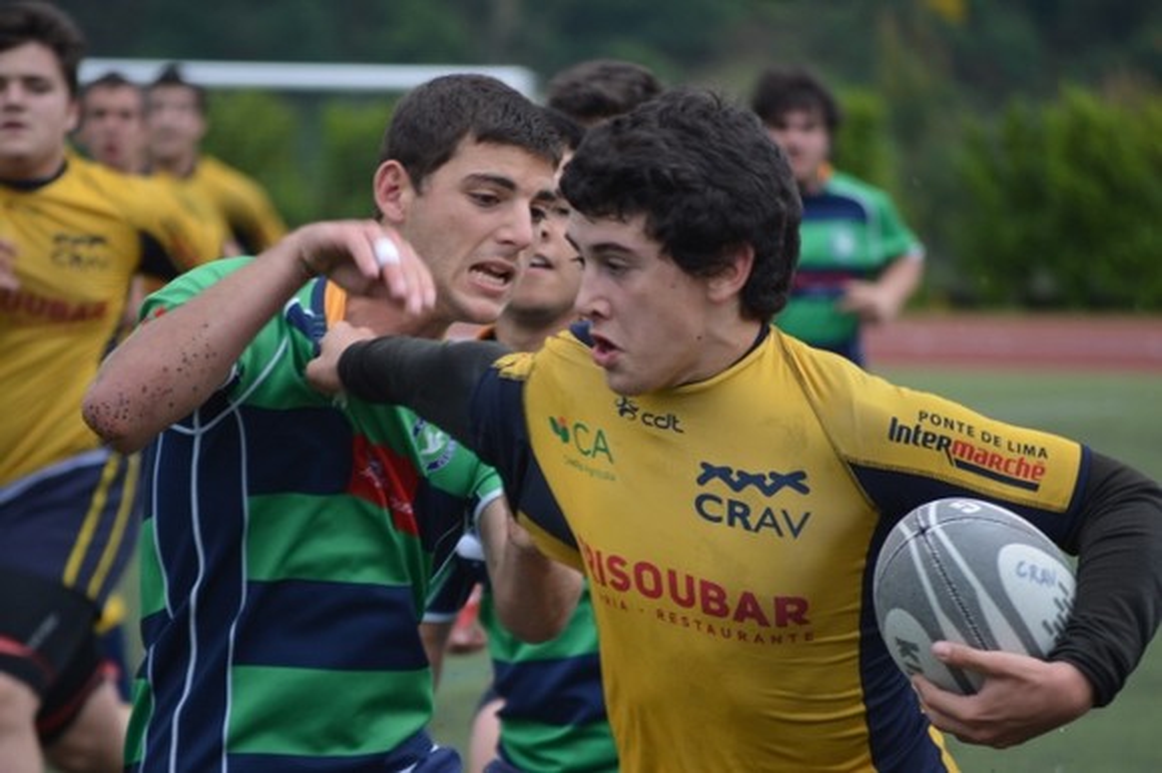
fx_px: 9677
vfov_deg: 4.6
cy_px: 386
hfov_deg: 6.9
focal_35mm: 300
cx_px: 581
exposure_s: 1/500
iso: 220
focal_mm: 200
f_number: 5.6
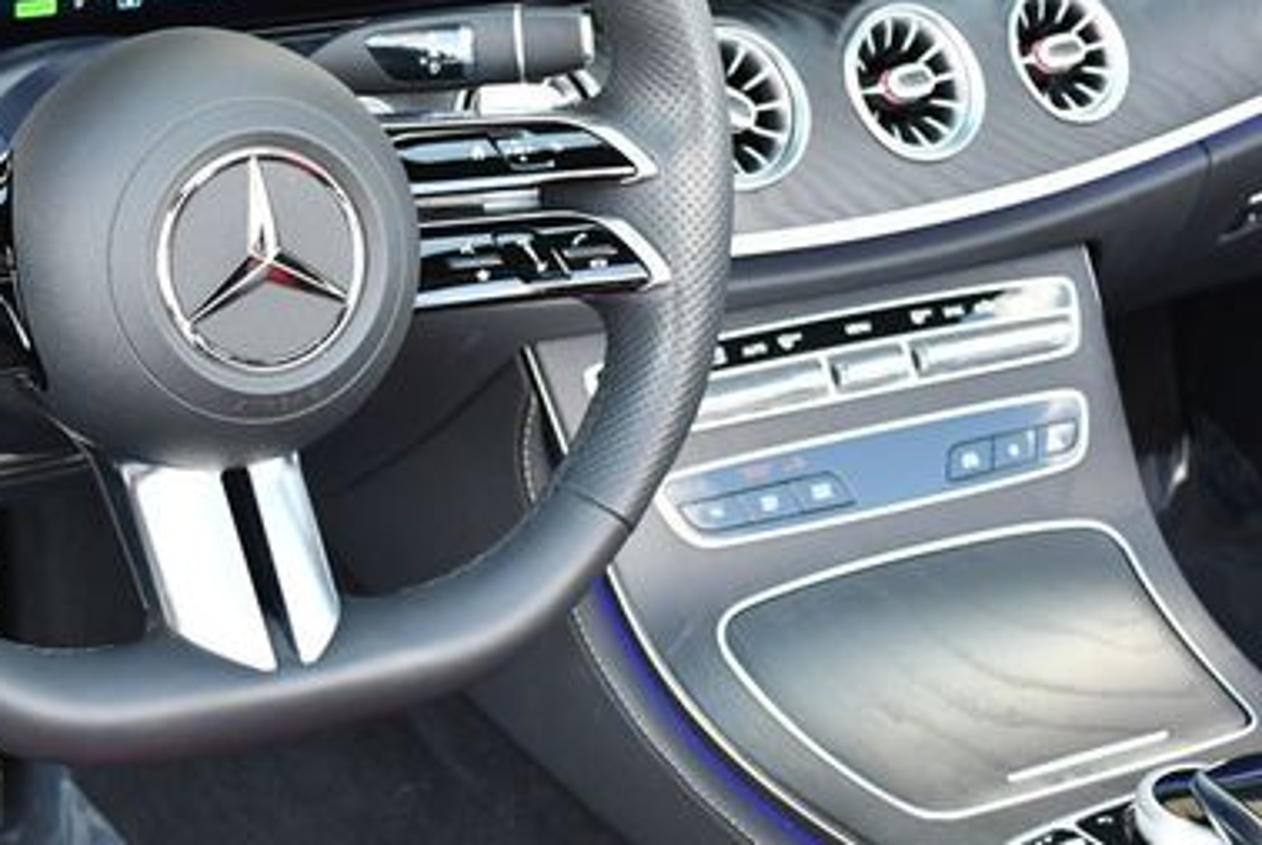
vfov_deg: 15.6
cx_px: 461
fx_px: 3088
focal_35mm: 88
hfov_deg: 23.0
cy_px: 331
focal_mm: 26
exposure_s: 1/160
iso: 800
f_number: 4.2
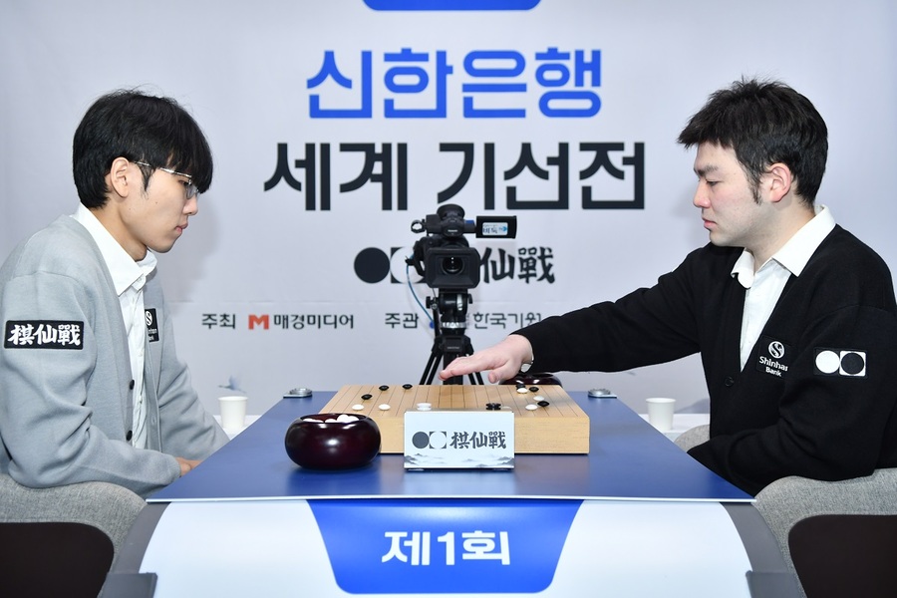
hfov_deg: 49.6
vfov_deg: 34.2
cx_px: 448
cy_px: 299
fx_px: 972
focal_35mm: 39
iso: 640
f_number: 4.5
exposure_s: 1/200
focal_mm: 26
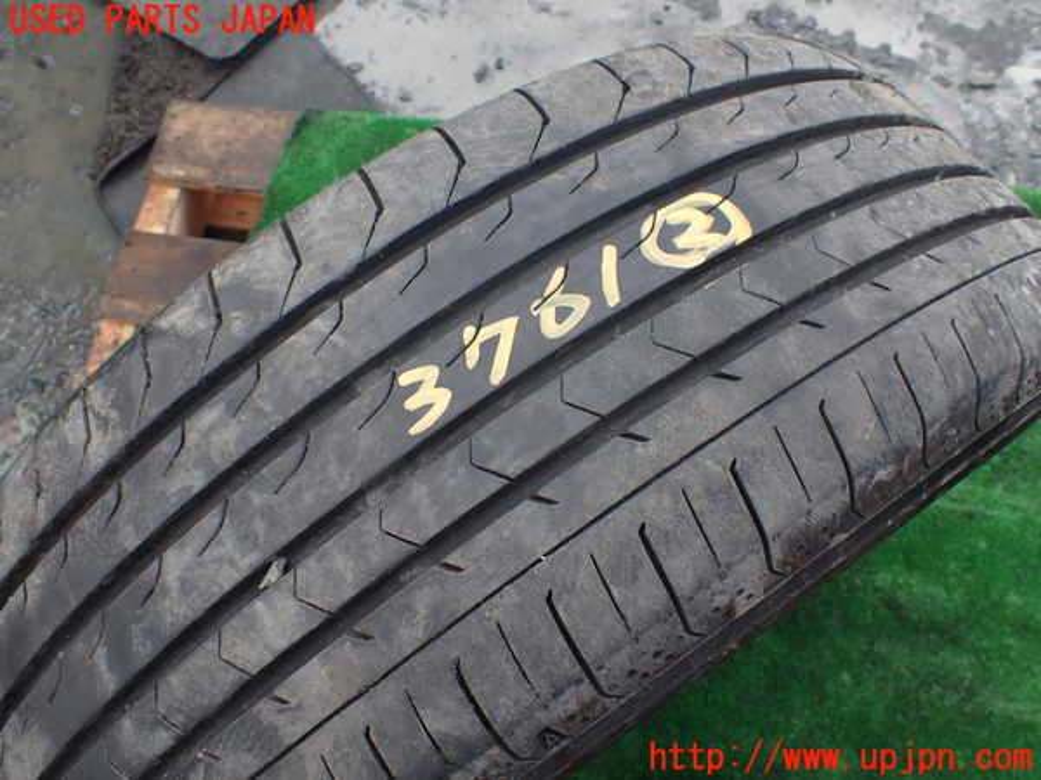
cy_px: 390
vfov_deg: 46.8
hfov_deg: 60.0
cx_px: 520
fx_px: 902
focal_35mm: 30
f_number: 3.2
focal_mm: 5.4
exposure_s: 1/160
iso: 100
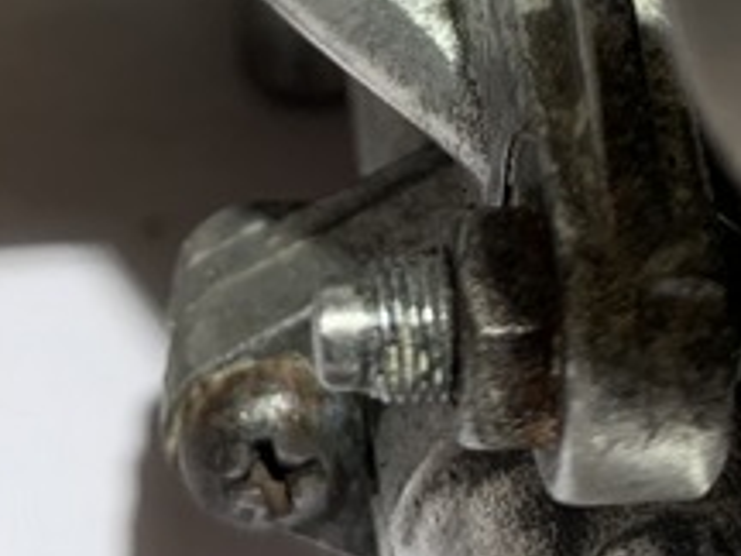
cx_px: 281
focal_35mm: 92
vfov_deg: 14.3
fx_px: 1969
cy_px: -420
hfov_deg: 21.3
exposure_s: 1/121
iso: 64
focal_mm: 4.25
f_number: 1.8
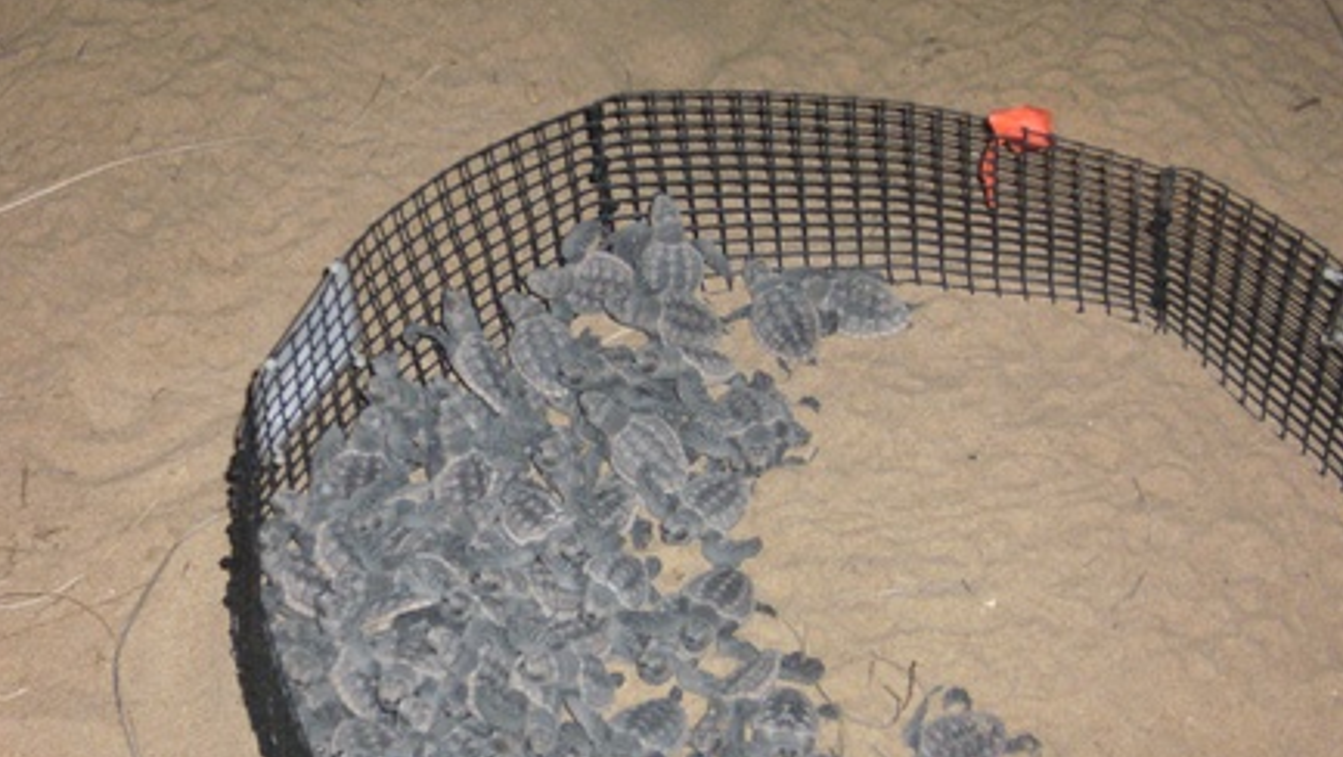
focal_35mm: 73
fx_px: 2601
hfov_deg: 29.0
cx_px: 670
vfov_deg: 16.5
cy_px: 441
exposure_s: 1/30
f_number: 3.9
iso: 320
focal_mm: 10.9
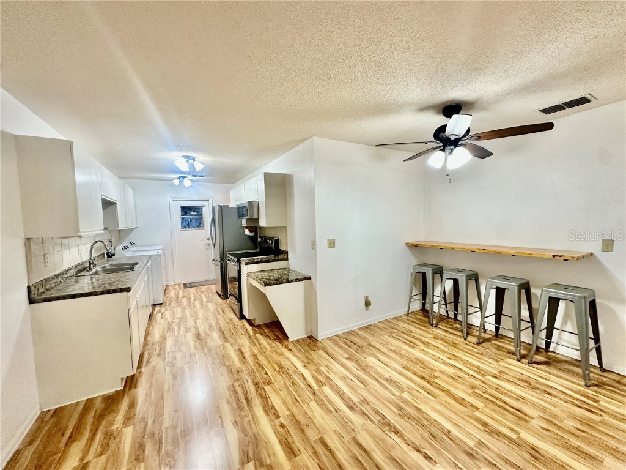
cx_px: 313
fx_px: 253
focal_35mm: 14
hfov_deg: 102.1
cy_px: 235
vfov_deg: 85.7
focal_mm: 2.22
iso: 200
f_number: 2.2
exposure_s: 1/120
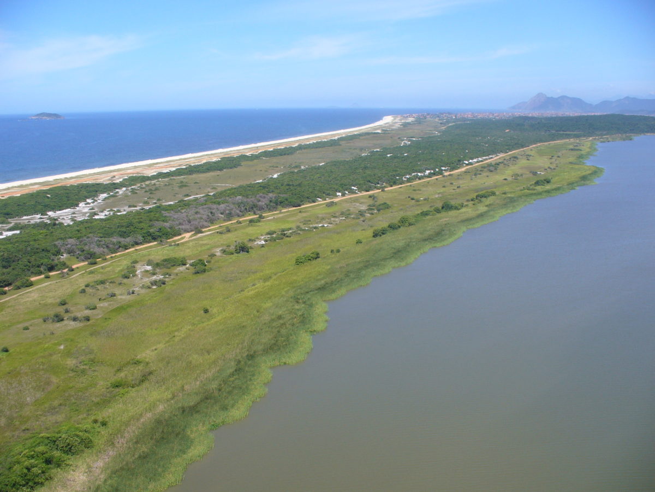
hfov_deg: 50.1
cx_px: 328
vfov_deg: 38.7
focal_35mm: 37
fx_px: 700
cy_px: 246
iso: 80
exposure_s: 1/320
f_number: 5.6
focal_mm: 6.1
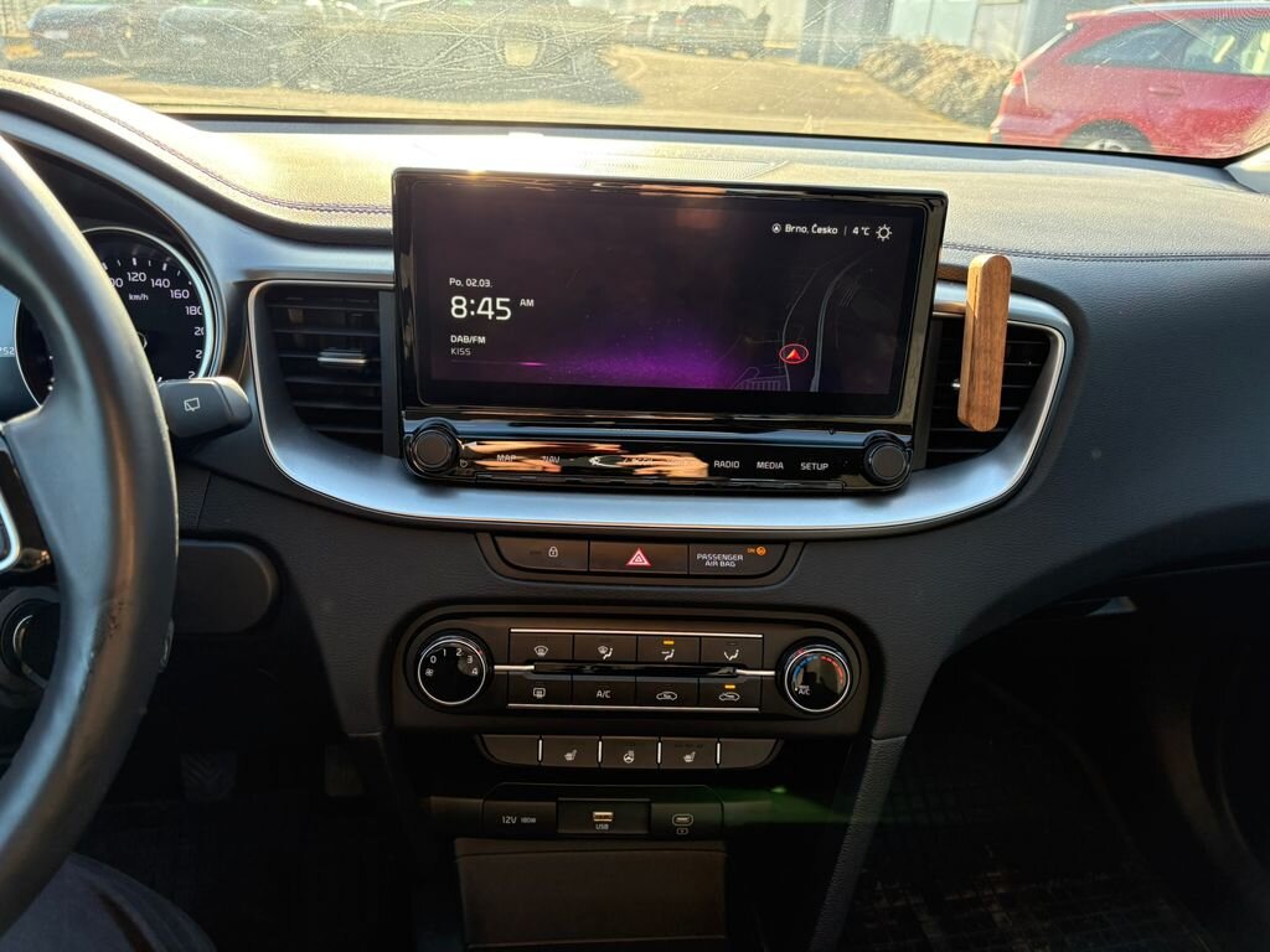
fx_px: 954
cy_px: 476
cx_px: 635
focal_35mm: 26
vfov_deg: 53.1
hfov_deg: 67.3
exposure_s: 1/208
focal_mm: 5.96
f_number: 1.6
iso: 125
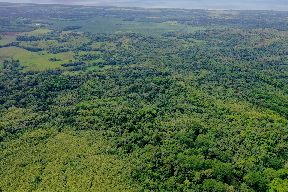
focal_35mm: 28
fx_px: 224
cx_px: 144
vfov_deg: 46.4
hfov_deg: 65.5
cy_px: 96
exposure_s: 1/320
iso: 100
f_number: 5.6
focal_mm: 10.26
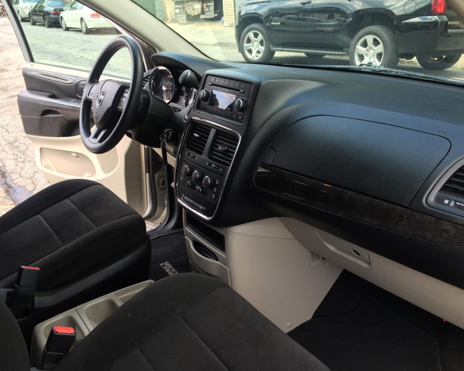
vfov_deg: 47.1
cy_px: 190
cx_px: 237
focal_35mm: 31
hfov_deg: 57.2
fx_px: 426
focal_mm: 4.15
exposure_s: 1/120
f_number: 2.2
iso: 32
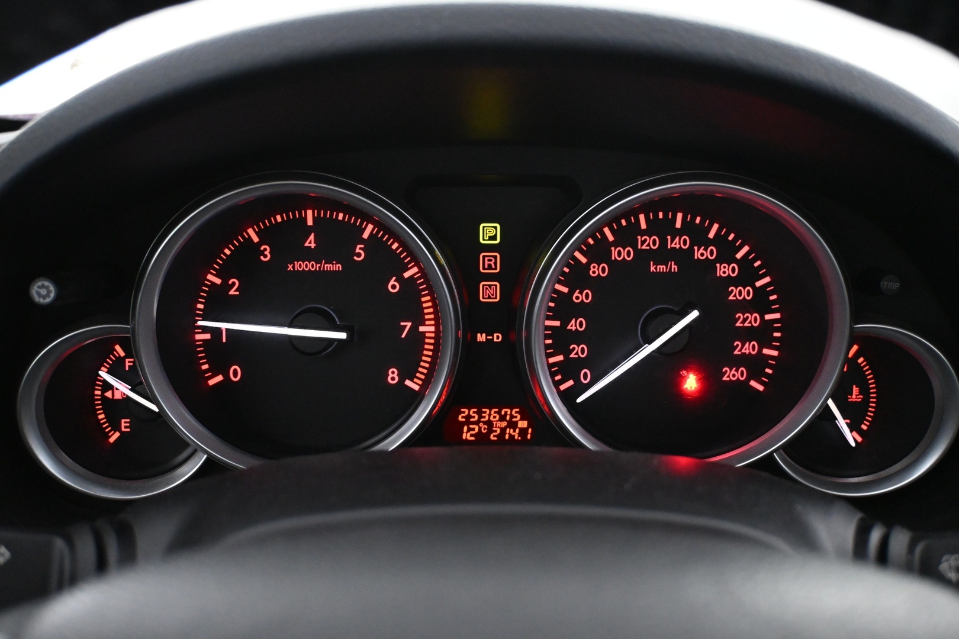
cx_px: 480
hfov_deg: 51.3
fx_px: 999
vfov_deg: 35.5
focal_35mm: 38
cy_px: 320
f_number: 4.2
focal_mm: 25
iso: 4500
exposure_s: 1/40
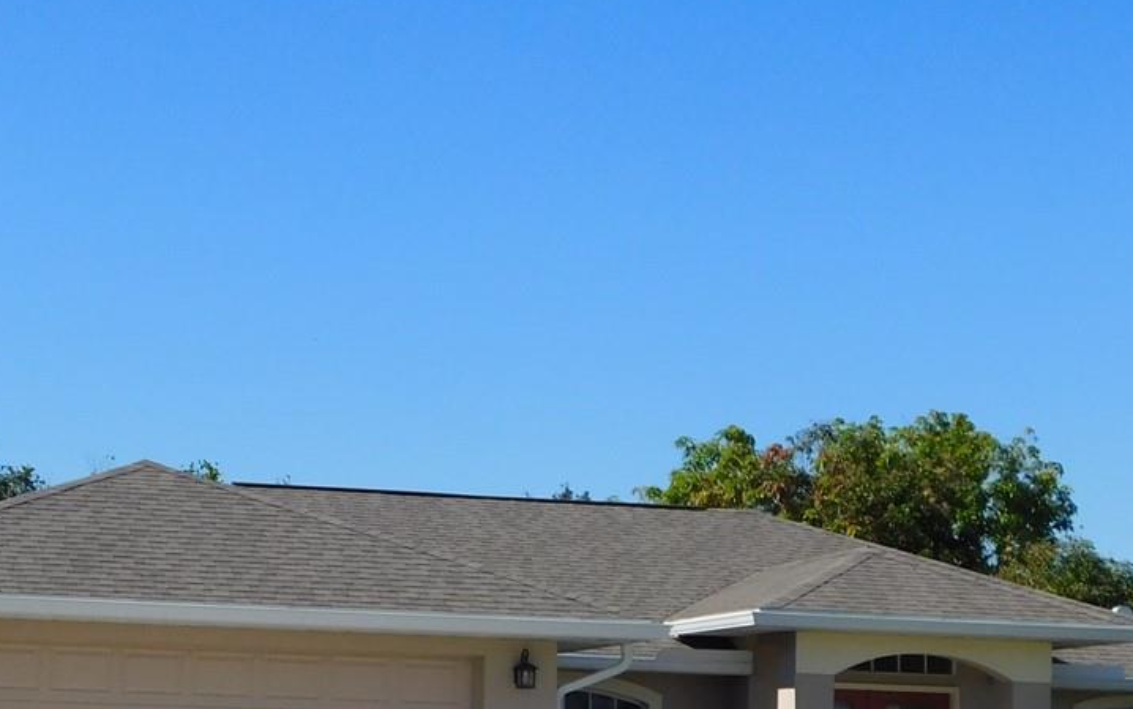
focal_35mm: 85
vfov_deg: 15.3
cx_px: 267
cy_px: 497
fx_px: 2625
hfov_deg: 24.1
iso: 125
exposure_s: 1/500
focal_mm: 6.3
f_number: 7
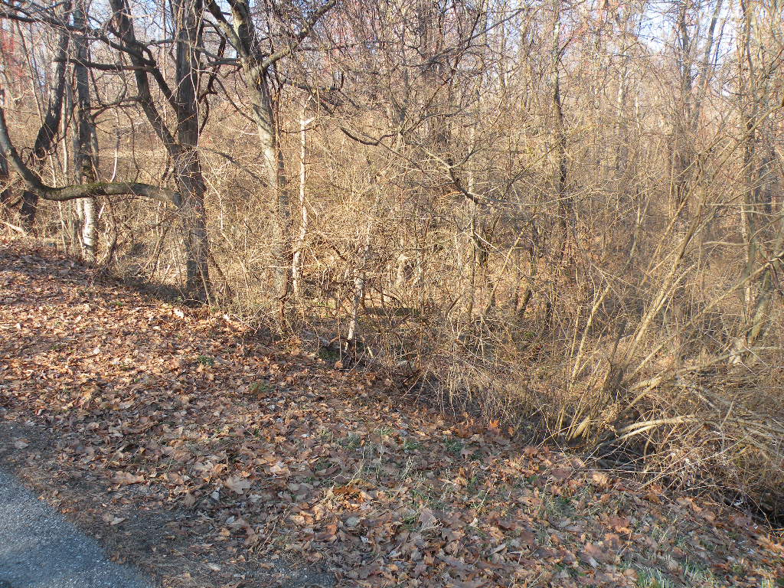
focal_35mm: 27
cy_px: 294
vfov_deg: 51.4
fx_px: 612
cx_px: 392
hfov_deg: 65.3
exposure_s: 1/96.5
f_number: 3.5
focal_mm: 4.7
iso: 64
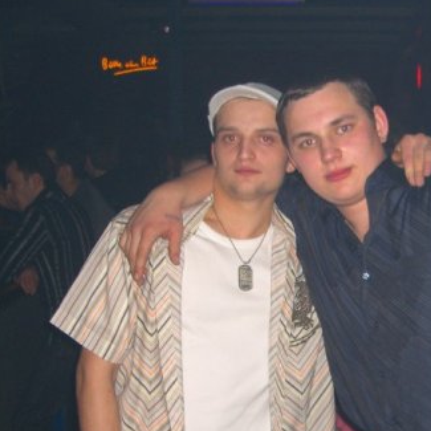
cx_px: 310
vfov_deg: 27.5
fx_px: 873
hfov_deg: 27.4
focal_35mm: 62
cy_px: 297
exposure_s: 1/60
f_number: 2.8
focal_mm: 7.9
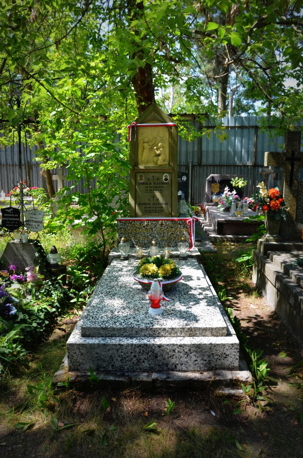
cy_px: 229
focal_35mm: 27
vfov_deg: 67.5
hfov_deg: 47.7
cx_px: 152
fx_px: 342
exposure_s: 1/100
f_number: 6.3
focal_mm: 18
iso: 100
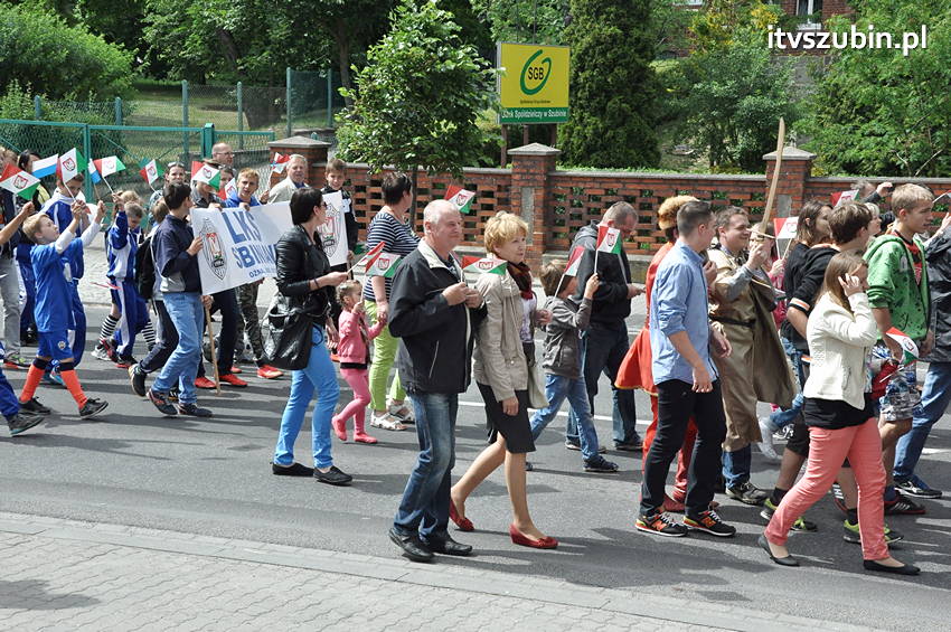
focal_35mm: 60
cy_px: 316
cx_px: 476
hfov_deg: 33.4
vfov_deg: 22.6
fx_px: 1583
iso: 1250
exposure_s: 1/640
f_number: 13
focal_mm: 40
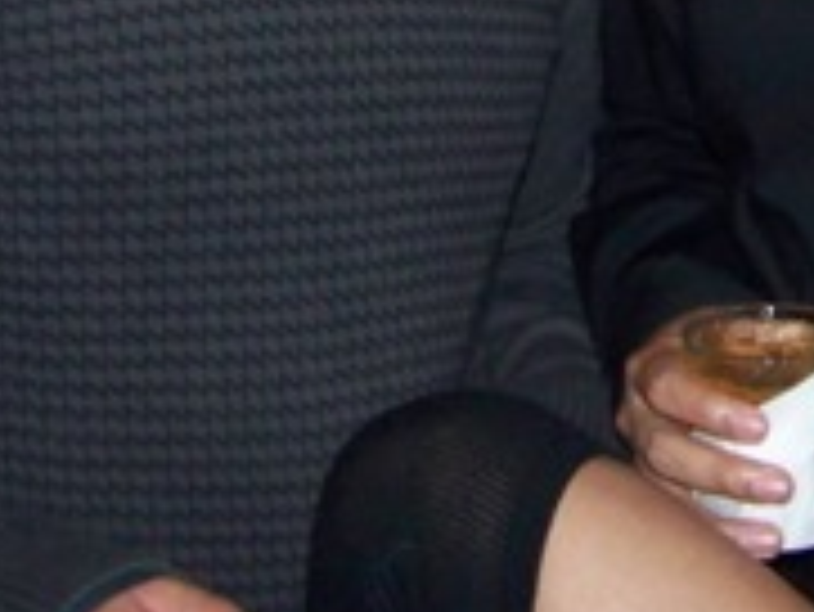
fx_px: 2988
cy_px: -58
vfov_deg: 11.5
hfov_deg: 15.3
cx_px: 760
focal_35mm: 127
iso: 200
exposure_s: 1/30
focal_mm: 5.85
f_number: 2.8
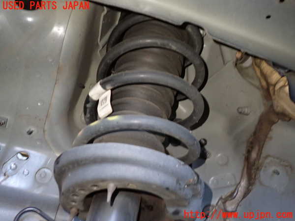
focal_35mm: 30
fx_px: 256
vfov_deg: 46.8
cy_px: 110
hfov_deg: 60.0
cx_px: 148
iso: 800
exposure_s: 1/20
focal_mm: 5.4
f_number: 2.3
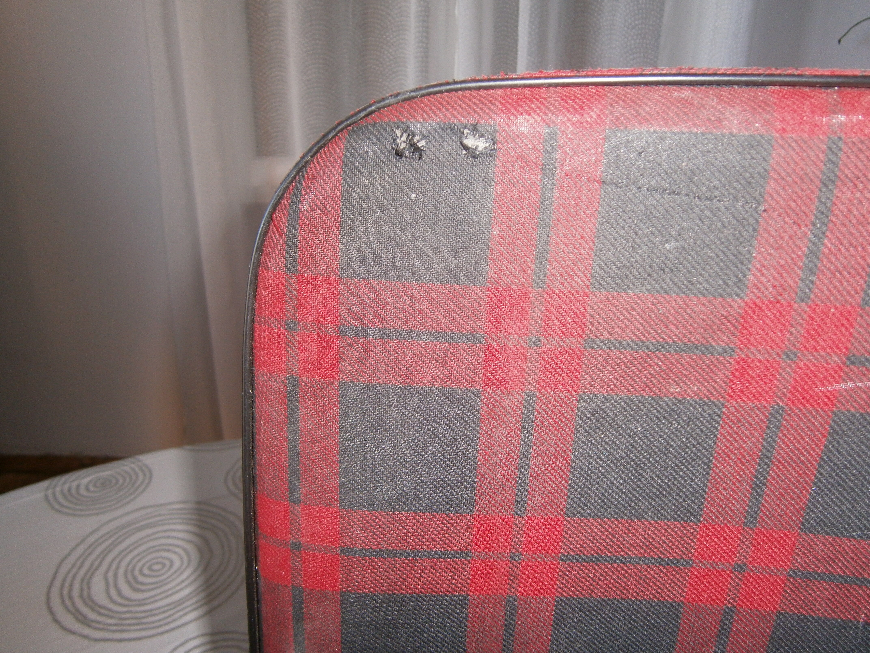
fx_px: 653
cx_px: 435
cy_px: 326
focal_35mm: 26
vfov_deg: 53.1
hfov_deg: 67.3
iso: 125
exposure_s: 1/30
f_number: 2.8
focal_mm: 4.7
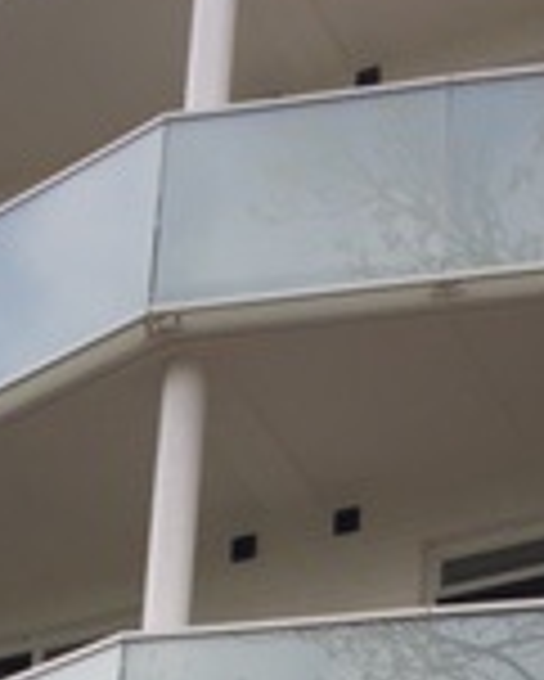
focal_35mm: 120
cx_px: 306
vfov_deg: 14.2
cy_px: 1229
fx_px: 2413
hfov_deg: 12.9
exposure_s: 1/513
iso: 25
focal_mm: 4.15
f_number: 2.2
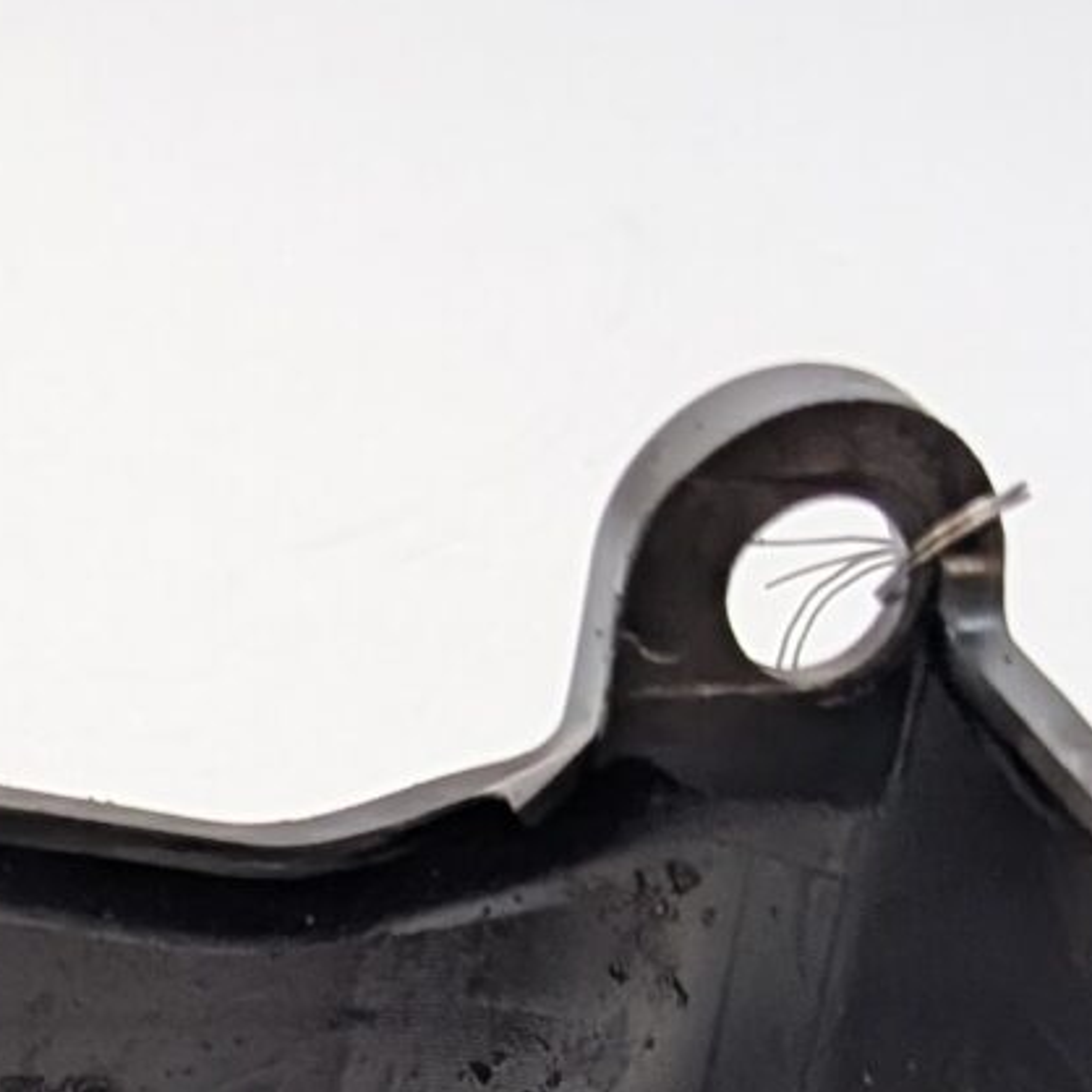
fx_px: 4640
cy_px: 2012
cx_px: -833
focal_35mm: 130
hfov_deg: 12.4
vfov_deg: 12.2
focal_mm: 6.9
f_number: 1.68
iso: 188
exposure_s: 1/99.9
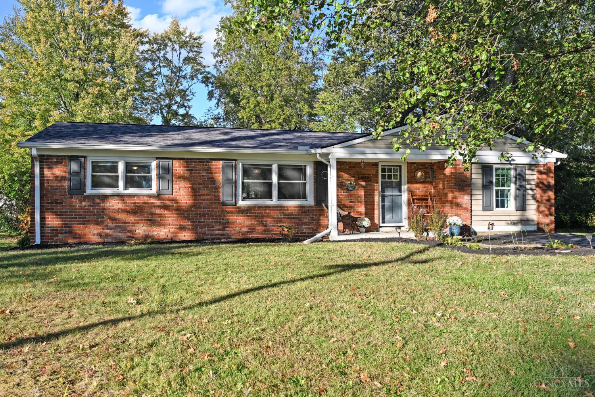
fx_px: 454
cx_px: 298
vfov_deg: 47.2
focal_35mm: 28
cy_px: 198
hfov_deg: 66.4
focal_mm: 27.5
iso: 100
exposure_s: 1/250
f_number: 5.6
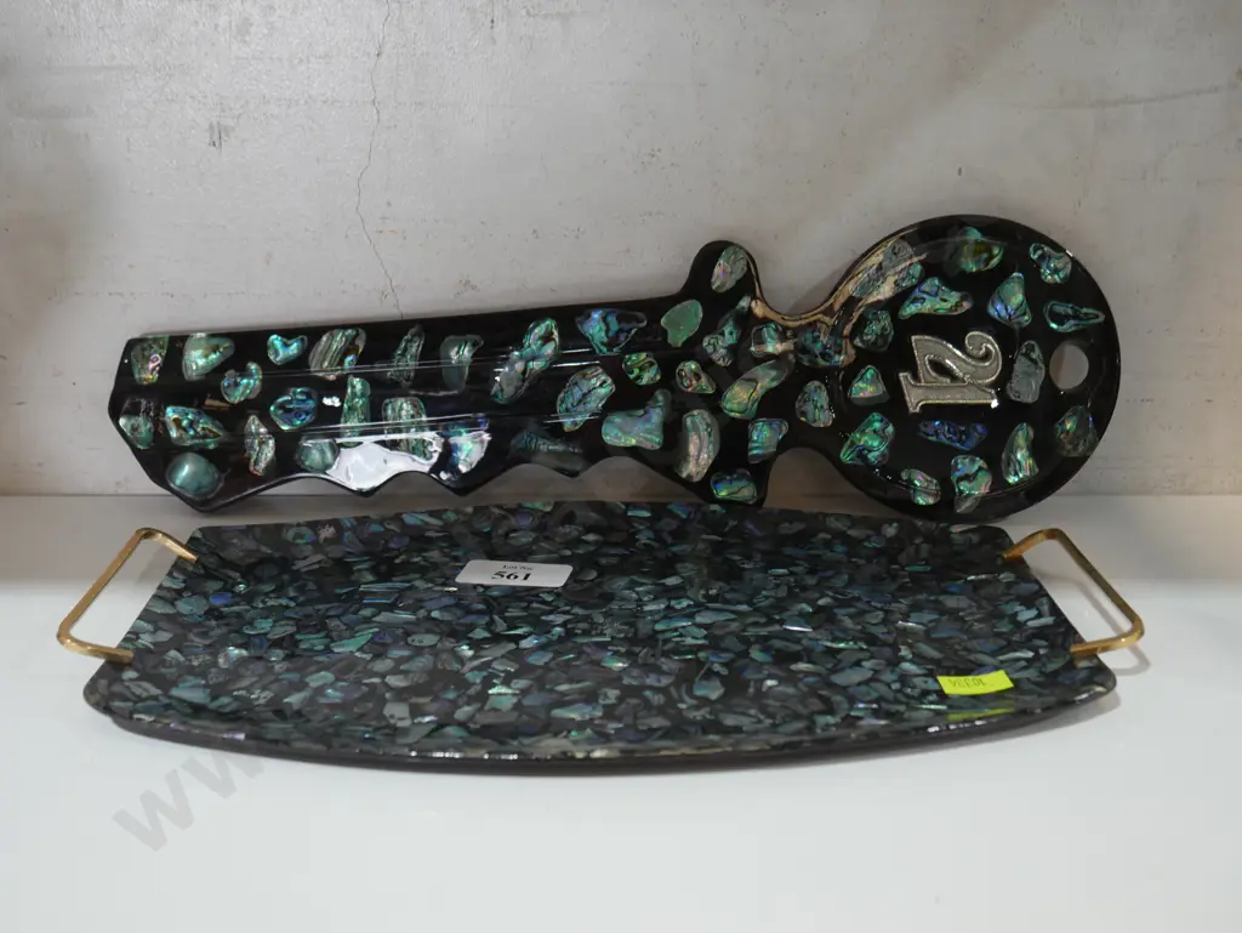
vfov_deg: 36.0
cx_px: 621
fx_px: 1436
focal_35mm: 40
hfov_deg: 46.8
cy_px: 466
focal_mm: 20
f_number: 4.5
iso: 500
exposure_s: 1/60
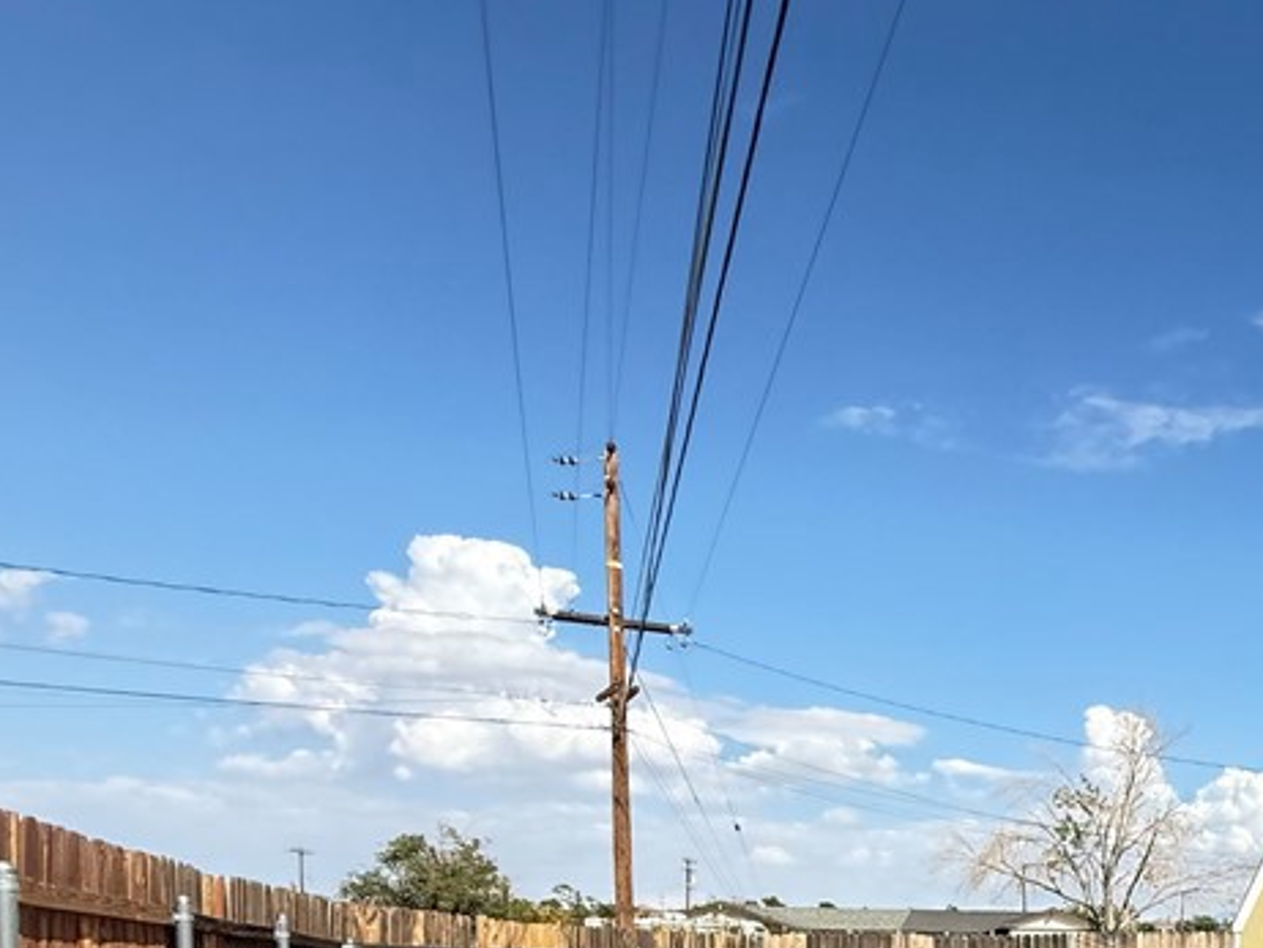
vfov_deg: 38.7
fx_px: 1132
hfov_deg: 48.7
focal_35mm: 31
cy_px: 1005
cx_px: 1244
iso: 80
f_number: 2.2
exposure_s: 1/1368
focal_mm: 2.22
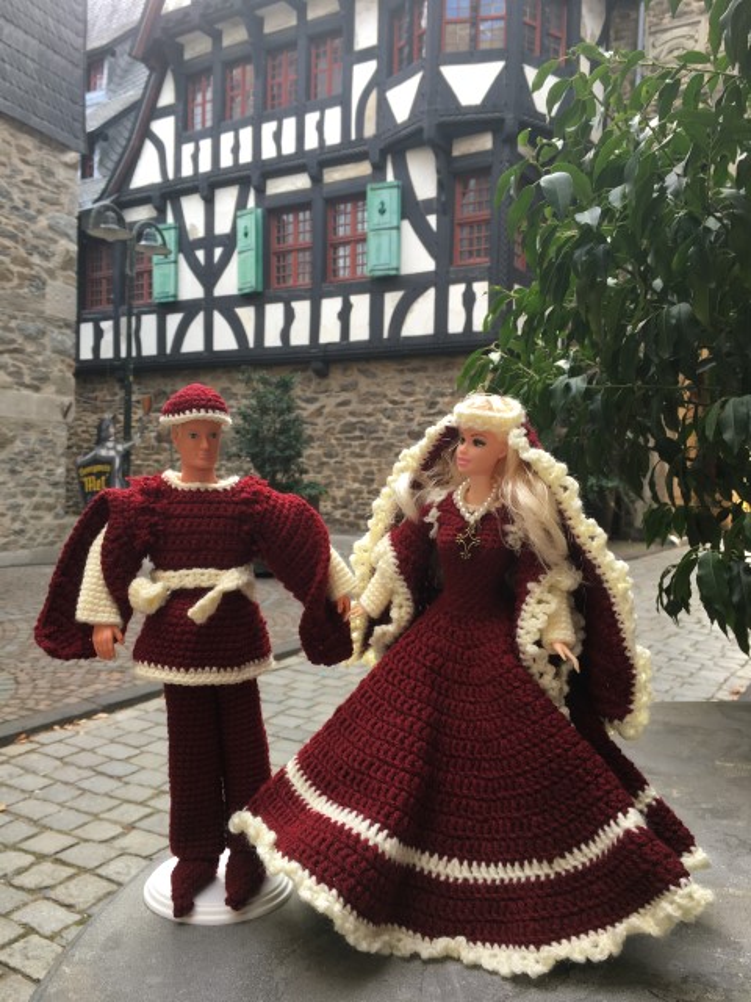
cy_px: 501
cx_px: 376
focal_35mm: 29
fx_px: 839
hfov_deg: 48.2
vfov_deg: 61.7
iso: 25
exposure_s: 1/50
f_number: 2.2
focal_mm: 4.15
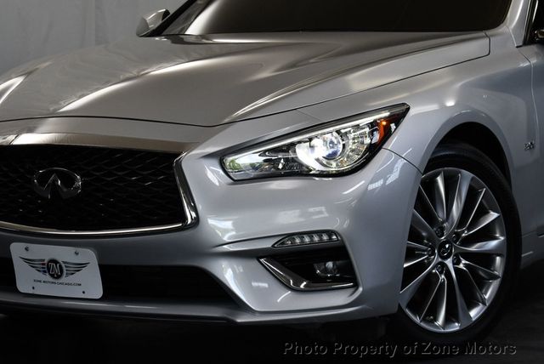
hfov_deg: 18.6
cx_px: 272
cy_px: 182
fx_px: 1664
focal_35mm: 110
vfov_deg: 12.5
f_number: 5.6
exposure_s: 1/250
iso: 720
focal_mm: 55
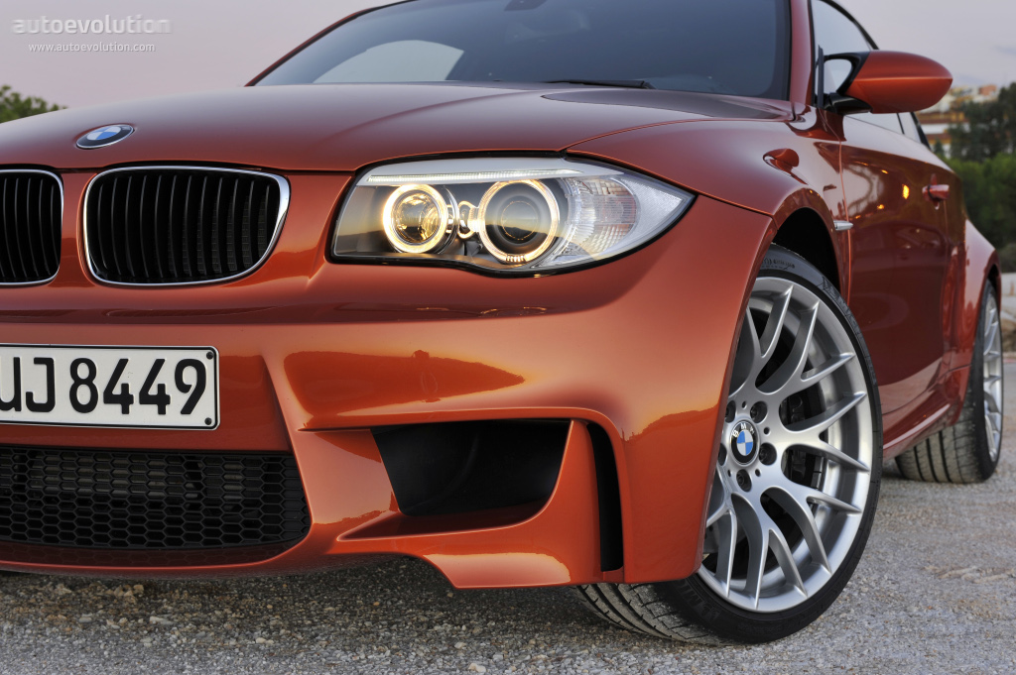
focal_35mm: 56
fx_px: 1579
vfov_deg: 24.2
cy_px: 338
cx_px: 508
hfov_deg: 35.7
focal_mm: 56
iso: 200
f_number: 10
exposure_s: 1/5
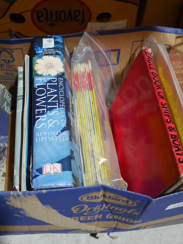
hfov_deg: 37.7
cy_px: 123
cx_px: 91
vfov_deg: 49.0
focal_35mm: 38
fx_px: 268
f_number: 3.5
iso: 320
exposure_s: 1/60
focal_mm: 14
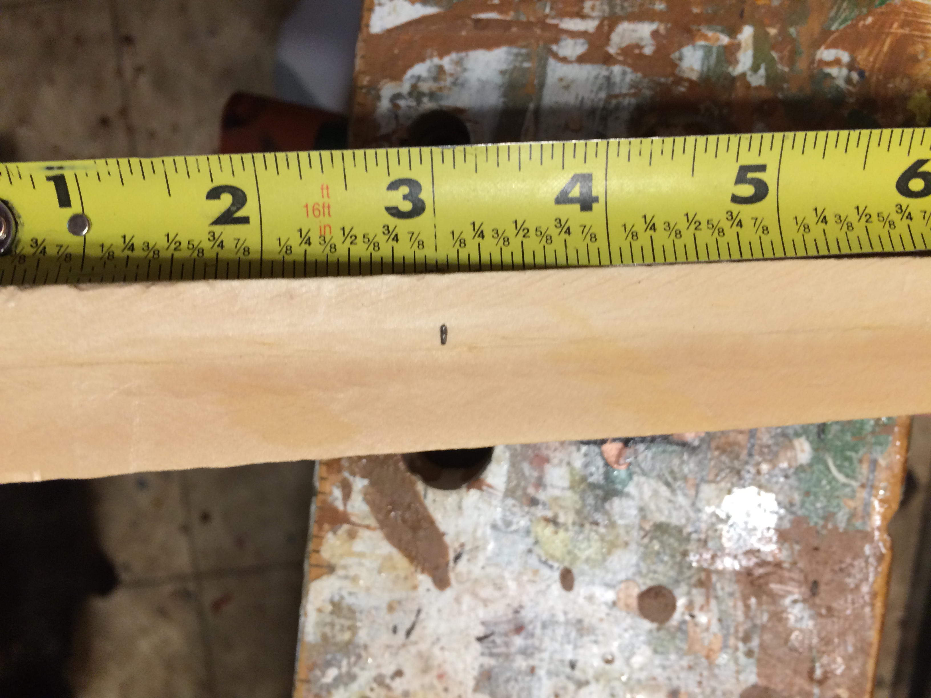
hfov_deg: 61.7
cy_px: 349
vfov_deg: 48.2
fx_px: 780
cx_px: 466
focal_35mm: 29
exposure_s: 1/30
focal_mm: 4.15
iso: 100
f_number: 2.2
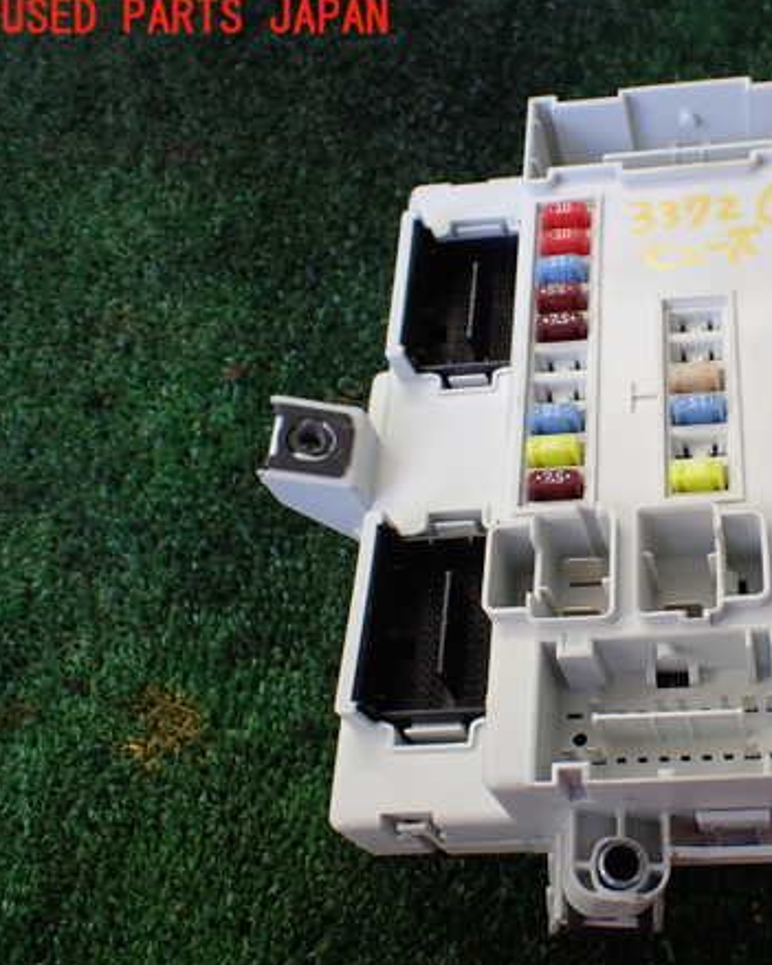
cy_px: 486
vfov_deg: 45.8
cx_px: 649
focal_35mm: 40
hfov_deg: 35.7
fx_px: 1143
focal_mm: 5.4
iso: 125
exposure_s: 1/125
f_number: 2.3
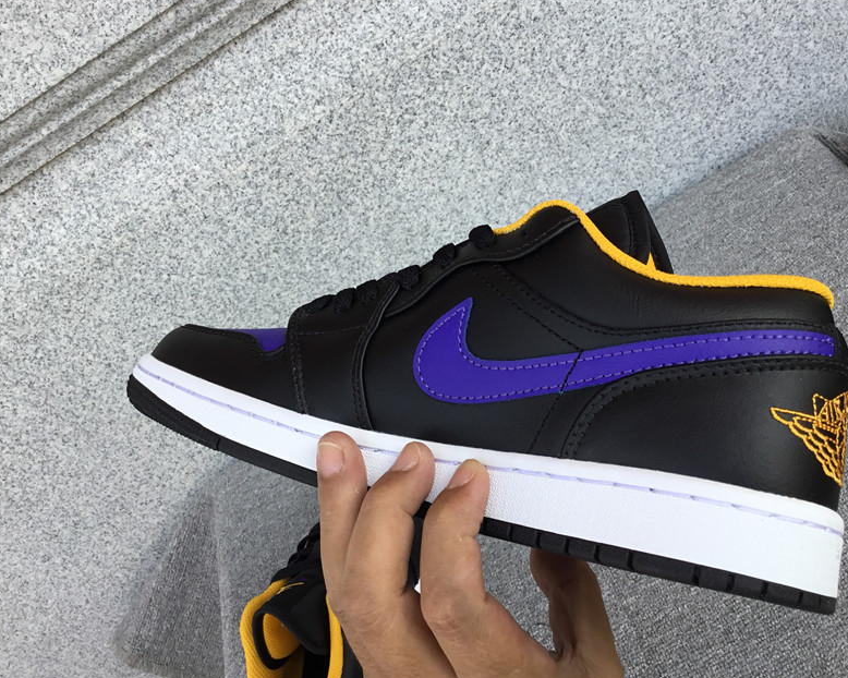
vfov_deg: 42.2
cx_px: 448
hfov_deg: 51.5
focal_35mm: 35
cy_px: 345
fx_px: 878
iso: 25
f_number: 2.4
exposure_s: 1/221
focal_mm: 3.3
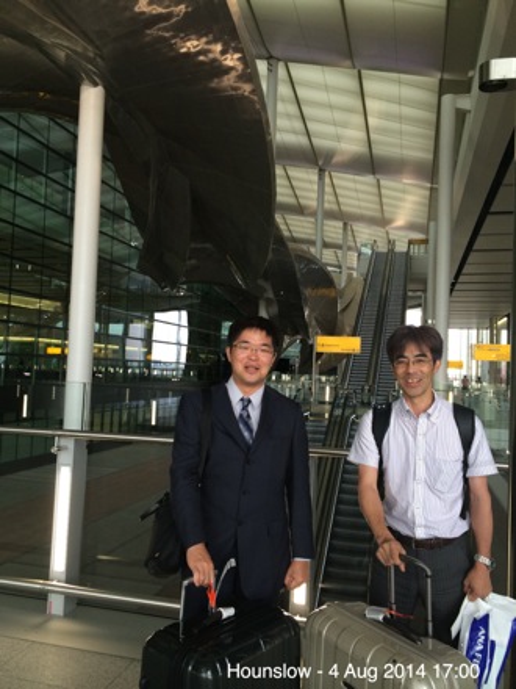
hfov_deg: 46.8
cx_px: 258
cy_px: 344
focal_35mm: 30
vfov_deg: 60.0
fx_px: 596
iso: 64
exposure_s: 1/120
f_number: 2.2
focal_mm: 4.12
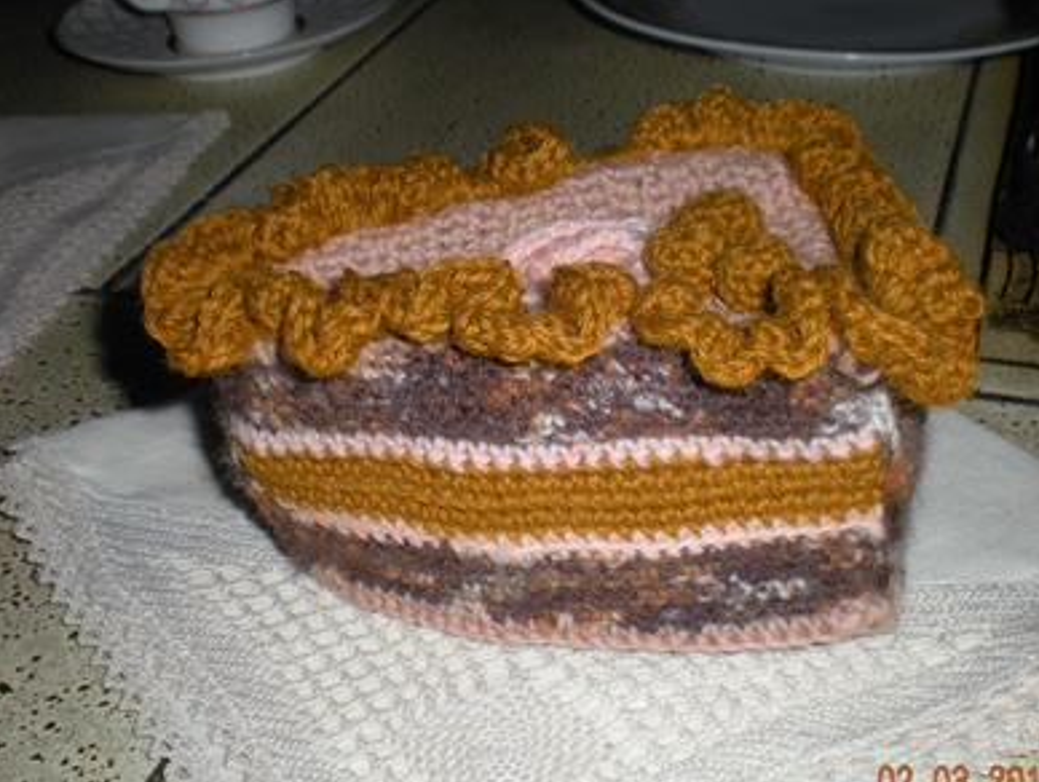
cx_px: 533
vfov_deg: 28.6
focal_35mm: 51
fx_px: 1533
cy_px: 423
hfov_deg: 37.4
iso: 64
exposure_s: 1/60
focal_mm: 7.4
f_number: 4.9
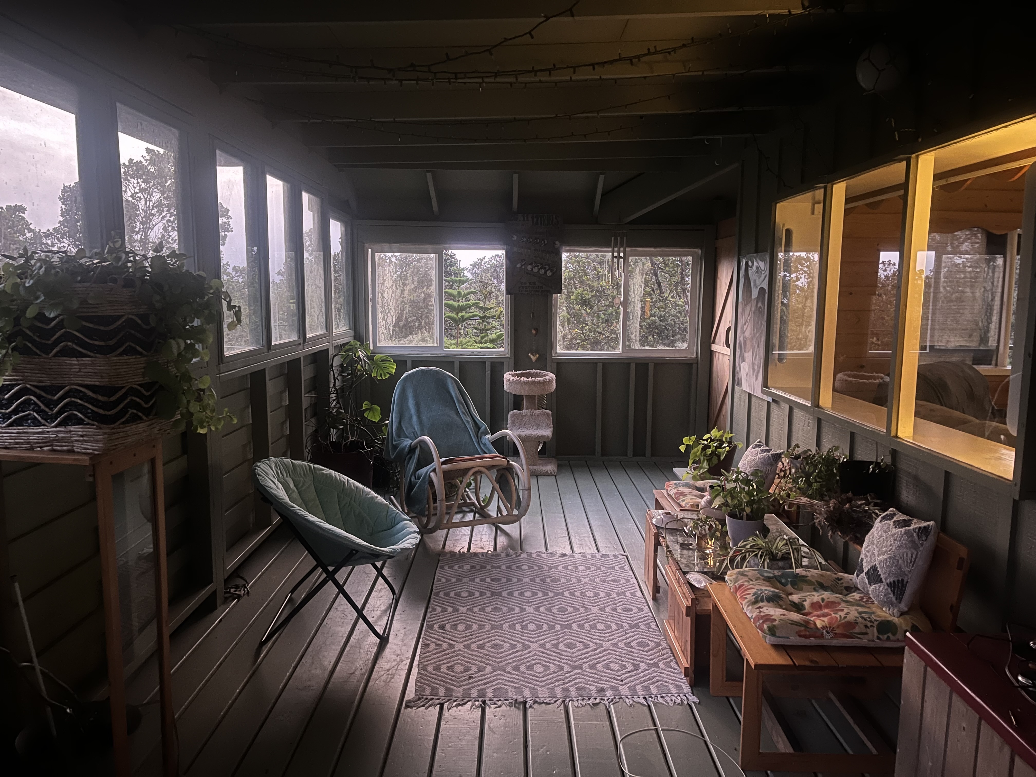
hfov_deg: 67.3
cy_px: 388
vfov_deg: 53.1
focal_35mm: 26
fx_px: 778
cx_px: 518
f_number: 1.6
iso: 640
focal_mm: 5.1
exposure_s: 1/10
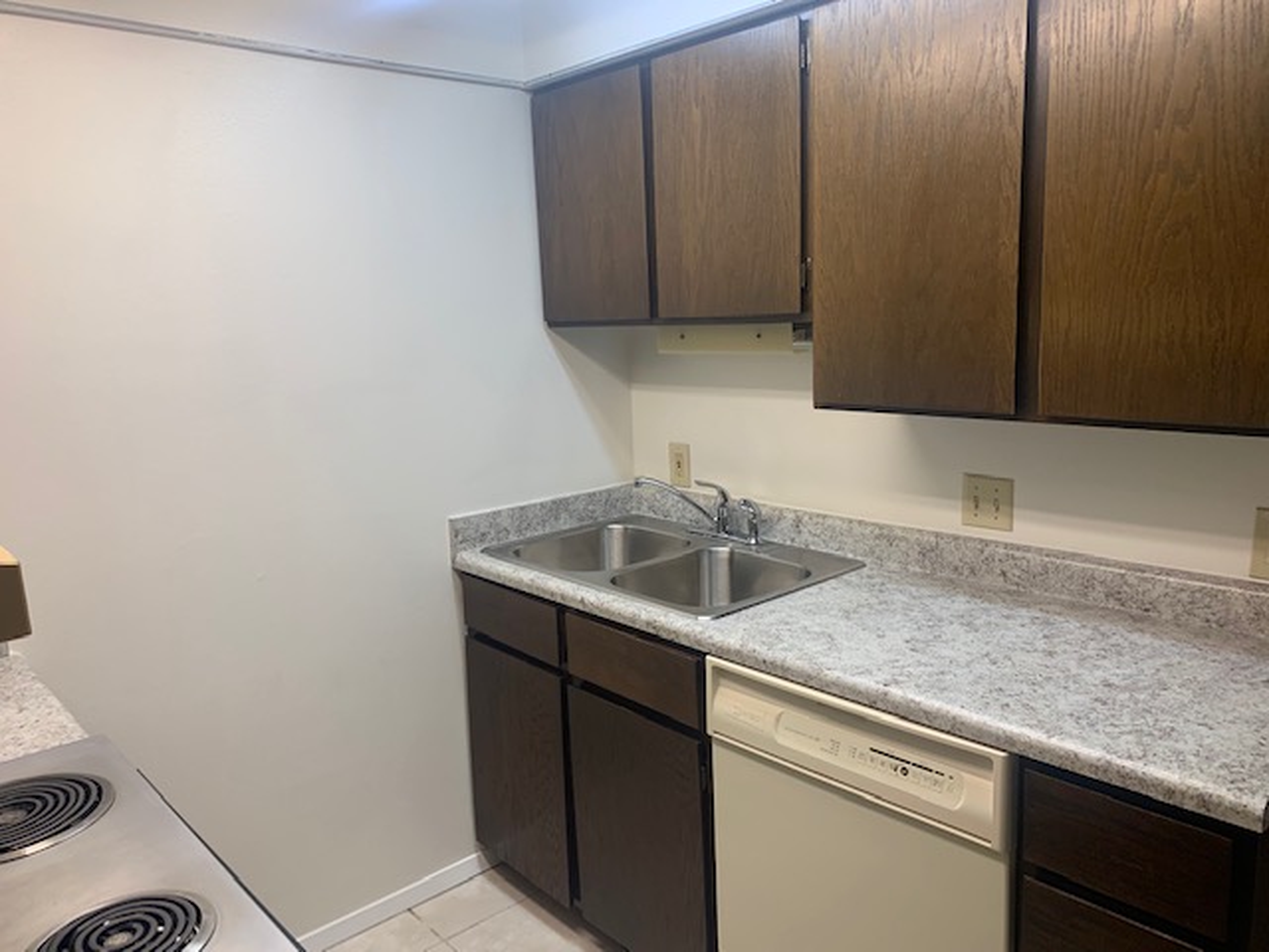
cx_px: 634
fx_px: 953
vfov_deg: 53.1
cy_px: 476
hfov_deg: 67.3
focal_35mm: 26
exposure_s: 1/60
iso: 50
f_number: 1.8
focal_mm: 4.25
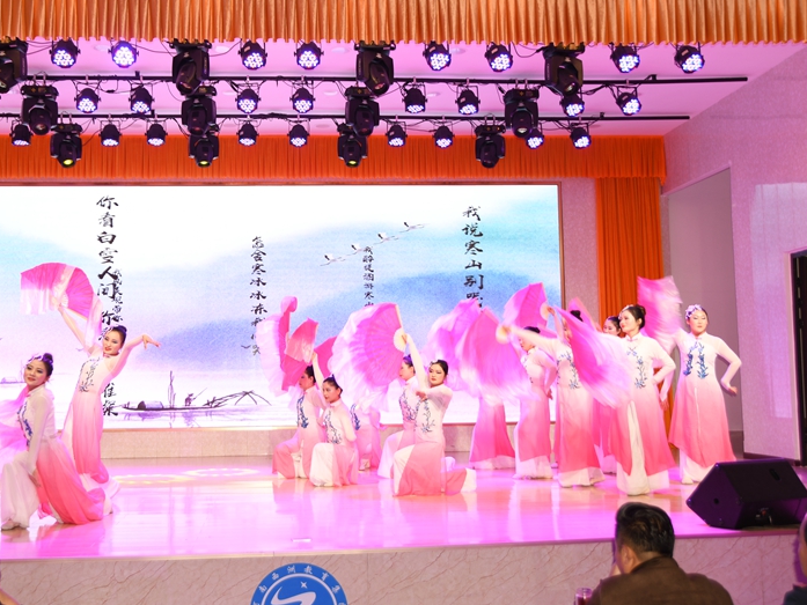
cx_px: 349
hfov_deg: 43.7
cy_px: 298
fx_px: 1003
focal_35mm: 43
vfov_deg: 33.6
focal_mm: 26
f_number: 3.8
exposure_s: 1/60
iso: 200
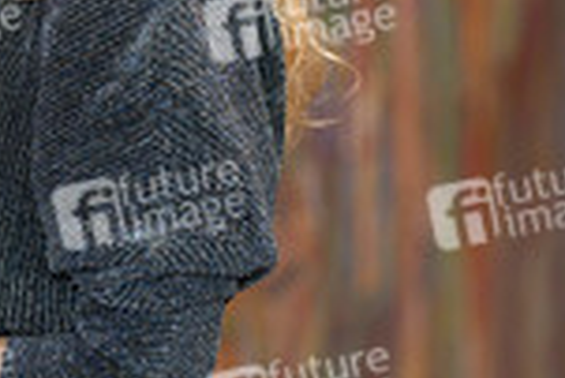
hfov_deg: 5.6
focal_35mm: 364
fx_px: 5718
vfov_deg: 3.8
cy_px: -75
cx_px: -174
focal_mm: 122
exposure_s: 1/250
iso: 800
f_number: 4
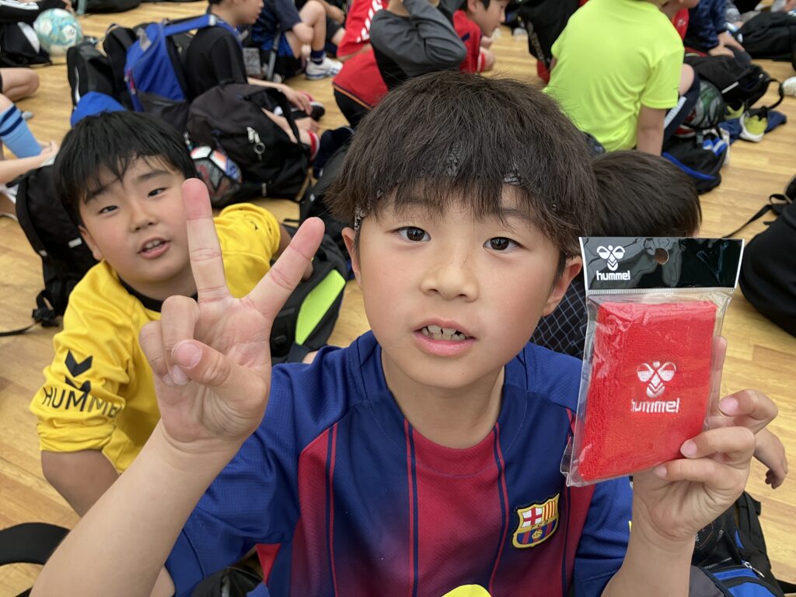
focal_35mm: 28
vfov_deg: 49.7
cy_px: 298
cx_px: 398
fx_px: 644
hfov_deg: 63.4
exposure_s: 1/60
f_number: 1.8
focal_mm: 3.99
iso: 100
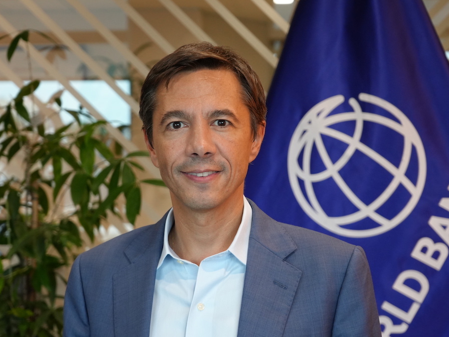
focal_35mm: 89
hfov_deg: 22.0
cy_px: 168
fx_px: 1154
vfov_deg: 16.6
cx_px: 228
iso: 2000
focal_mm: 69
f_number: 5.6
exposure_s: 1/160
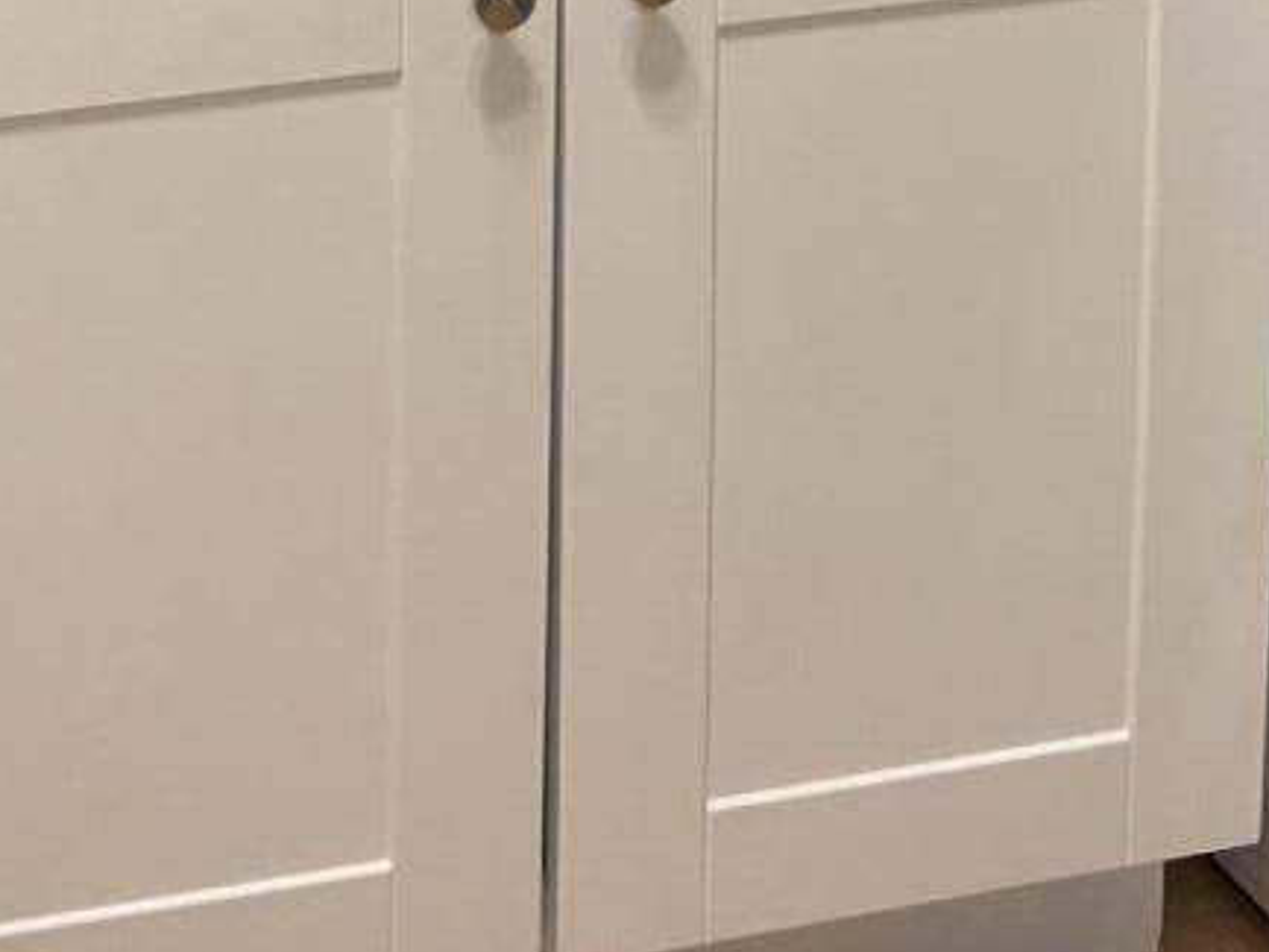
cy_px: -905
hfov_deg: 16.3
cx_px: 319
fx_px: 4400
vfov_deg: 11.3
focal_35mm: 120
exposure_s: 1/60
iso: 100
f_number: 1.6
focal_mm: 5.96
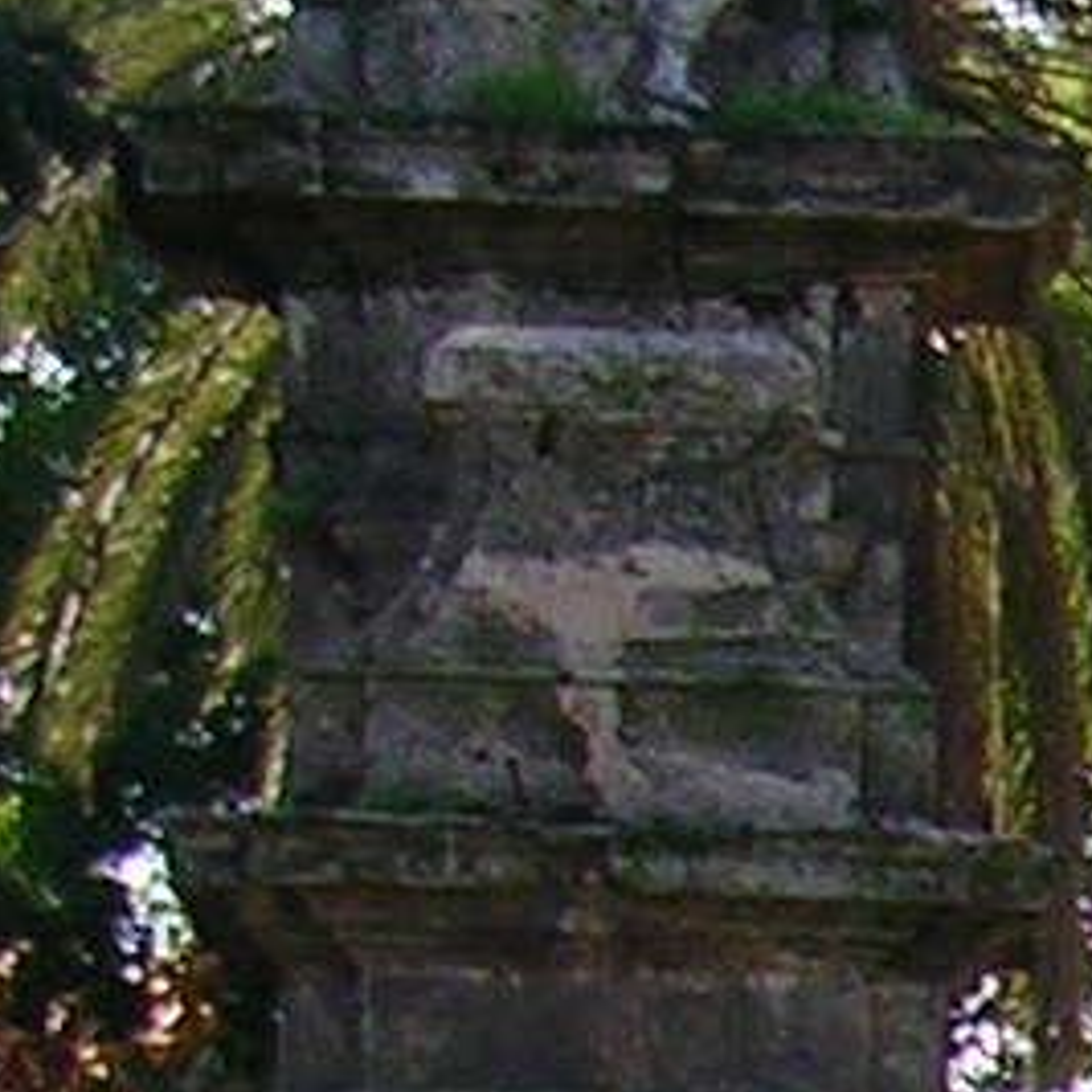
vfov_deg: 5.4
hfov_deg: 5.2
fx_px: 11135
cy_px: 2601
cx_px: 3566
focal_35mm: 312
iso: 50
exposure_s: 1/310
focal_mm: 7.1
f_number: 3
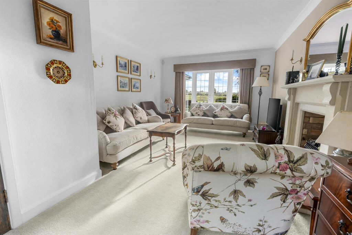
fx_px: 147
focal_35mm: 15
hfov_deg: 100.4
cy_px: 118
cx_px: 176
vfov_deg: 77.3
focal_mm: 10
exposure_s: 1/15
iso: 1250
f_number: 8
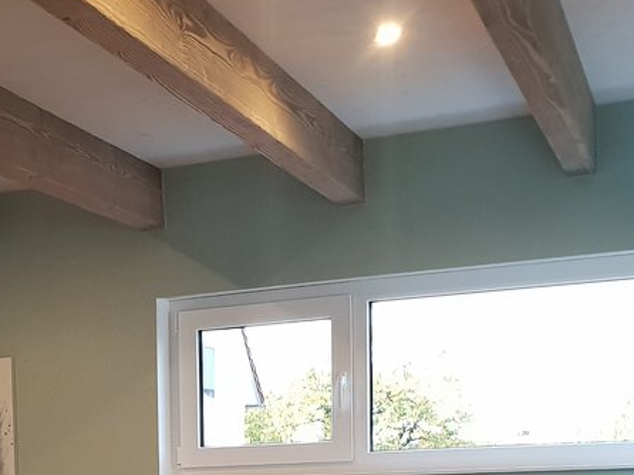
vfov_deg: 19.8
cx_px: 21
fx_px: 1281
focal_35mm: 70
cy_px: 555
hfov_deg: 26.5
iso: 250
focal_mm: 4.3
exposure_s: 1/50
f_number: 2.4
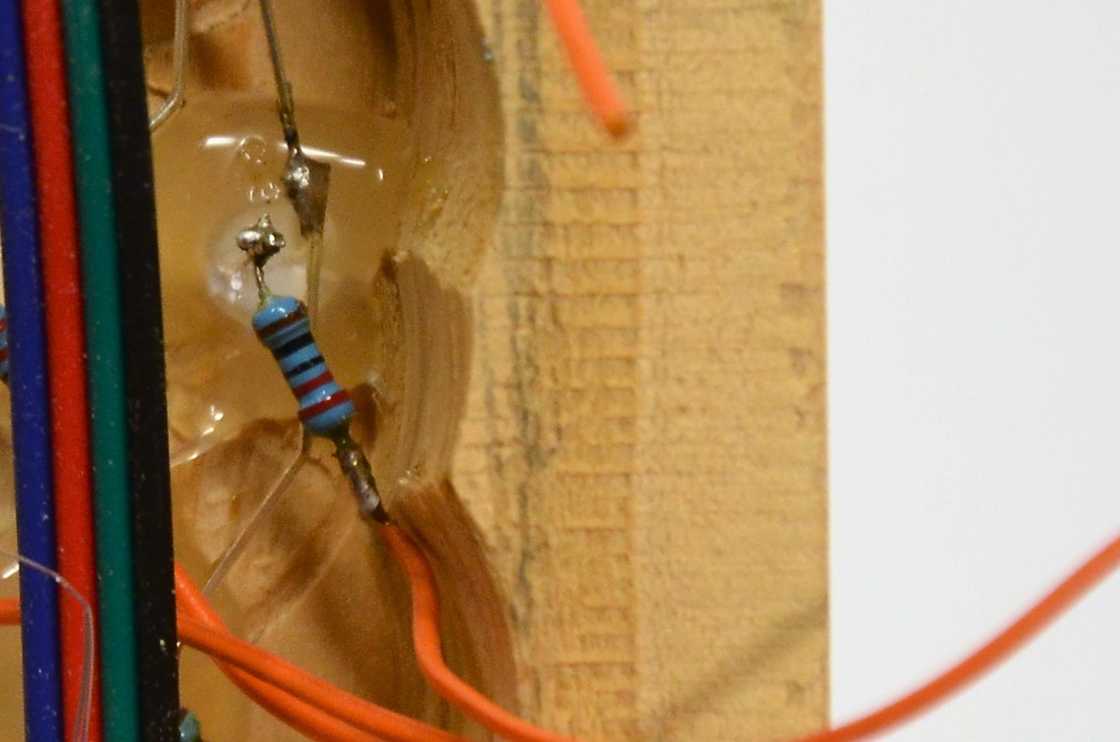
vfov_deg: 2.4
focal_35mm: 567
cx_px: -335
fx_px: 17599
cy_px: 250
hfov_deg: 3.6
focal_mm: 105
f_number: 5.6
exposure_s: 1/60
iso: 1000
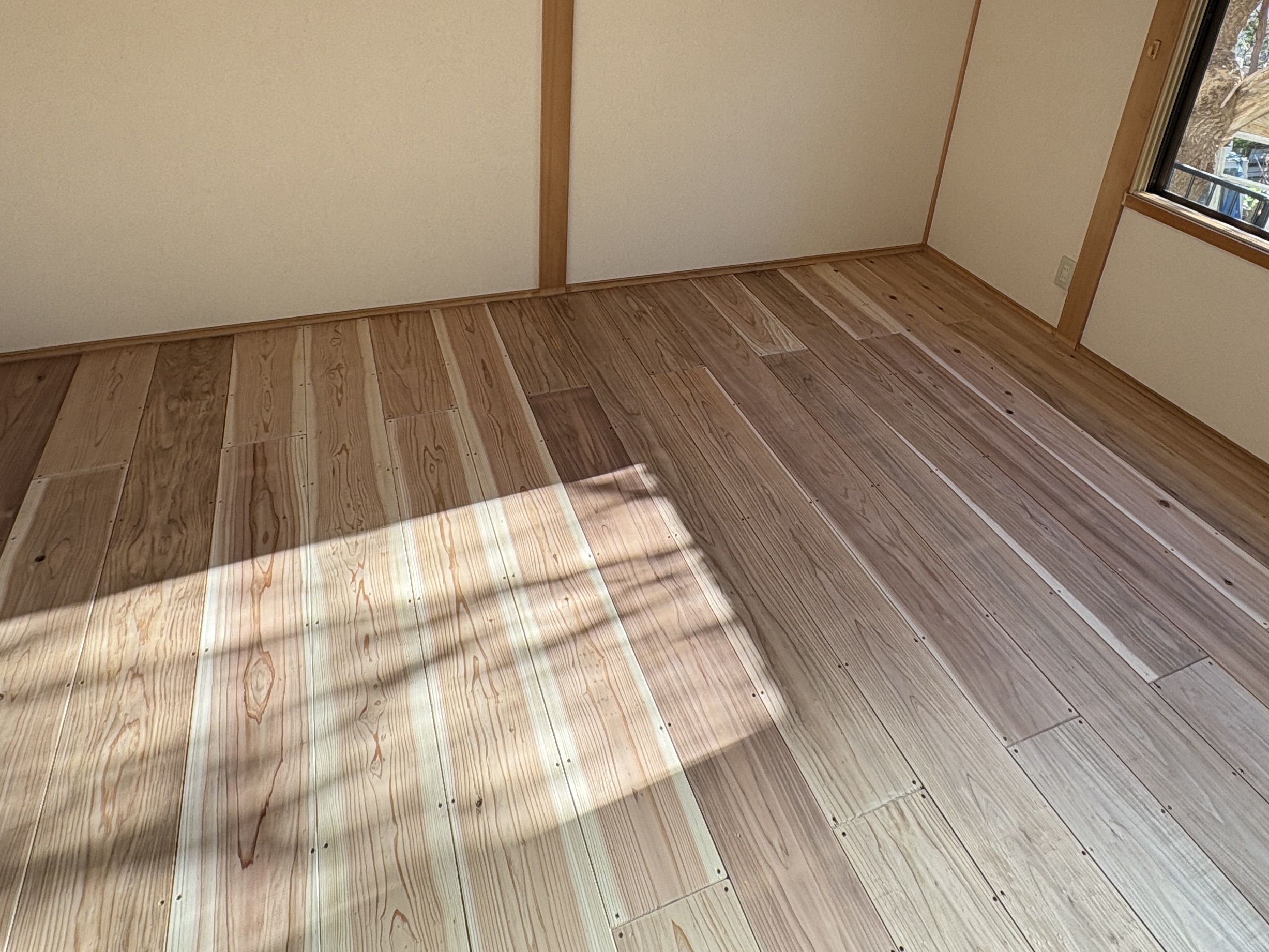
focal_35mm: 23
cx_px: 693
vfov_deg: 56.1
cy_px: 239
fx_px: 843
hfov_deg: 73.7
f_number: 2.2
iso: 80
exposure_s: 1/123
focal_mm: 2.22
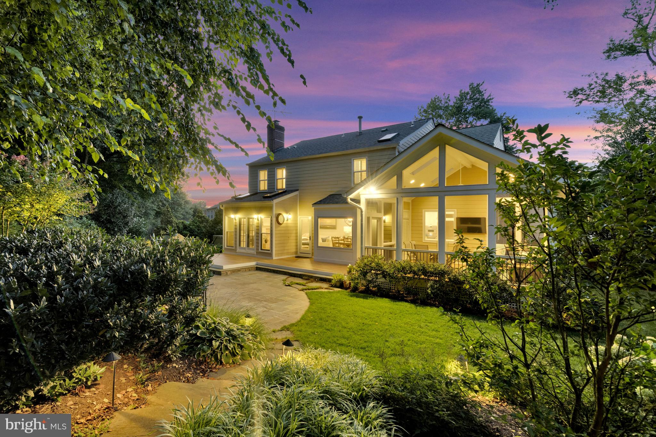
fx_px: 292
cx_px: 328
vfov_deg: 73.7
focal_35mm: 16
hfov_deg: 96.7
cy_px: 218
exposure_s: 1/4
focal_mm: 16
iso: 1250
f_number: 7.1
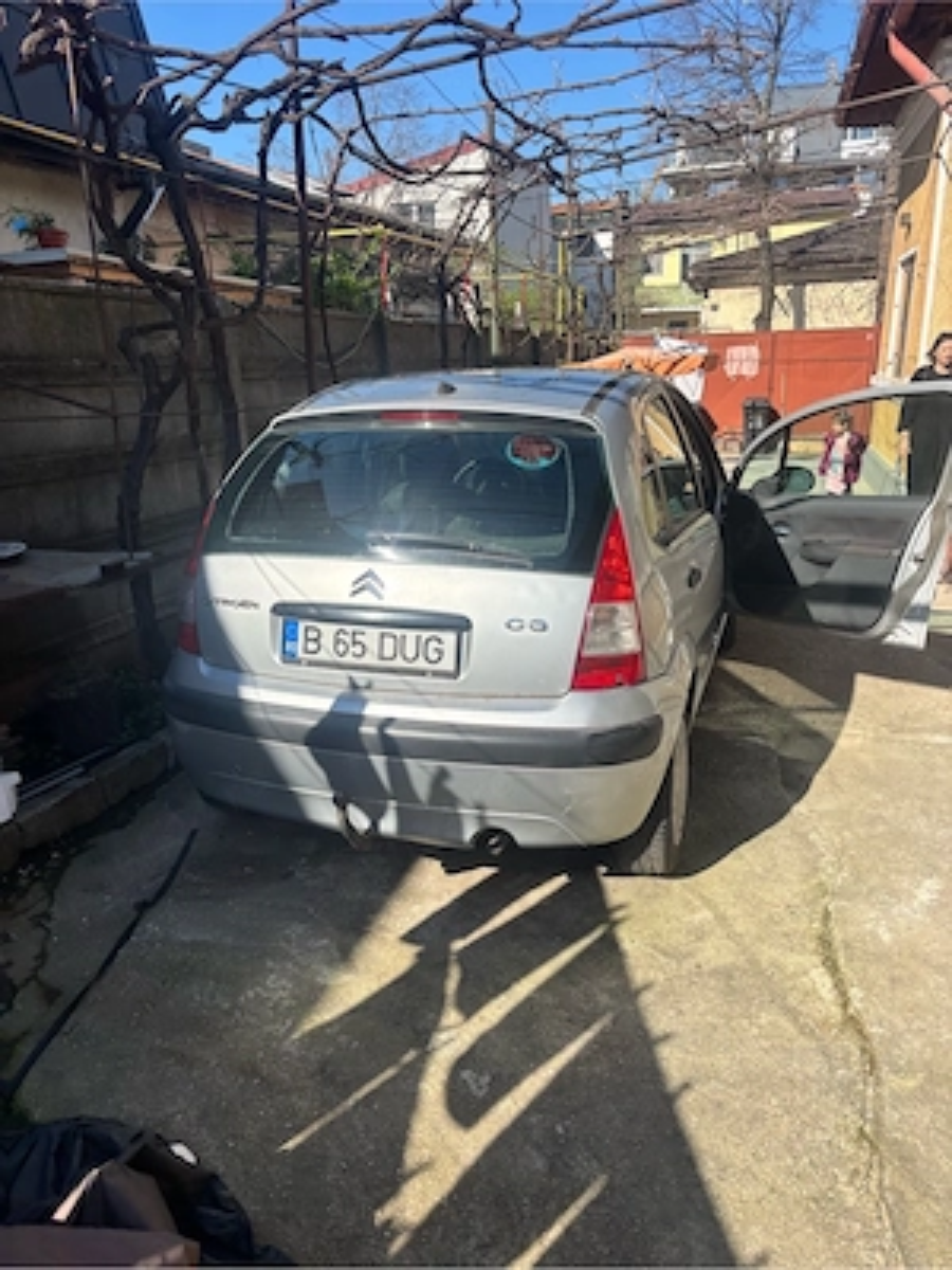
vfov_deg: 67.3
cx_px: 476
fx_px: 953
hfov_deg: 53.1
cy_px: 635
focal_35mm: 26
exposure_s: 1/2398
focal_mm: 5.96
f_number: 1.6
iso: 50
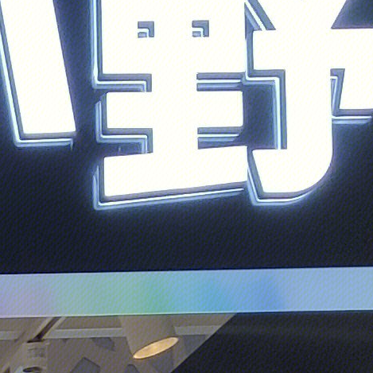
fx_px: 2389
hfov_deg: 8.0
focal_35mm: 196
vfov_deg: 8.2
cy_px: 915
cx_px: -616
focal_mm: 4.75
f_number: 1.75
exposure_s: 1/100
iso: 120
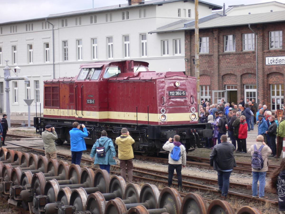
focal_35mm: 105
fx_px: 864
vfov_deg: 14.1
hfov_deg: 18.7
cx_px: 142
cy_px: 107
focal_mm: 17.4
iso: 100
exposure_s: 1/25
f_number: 5
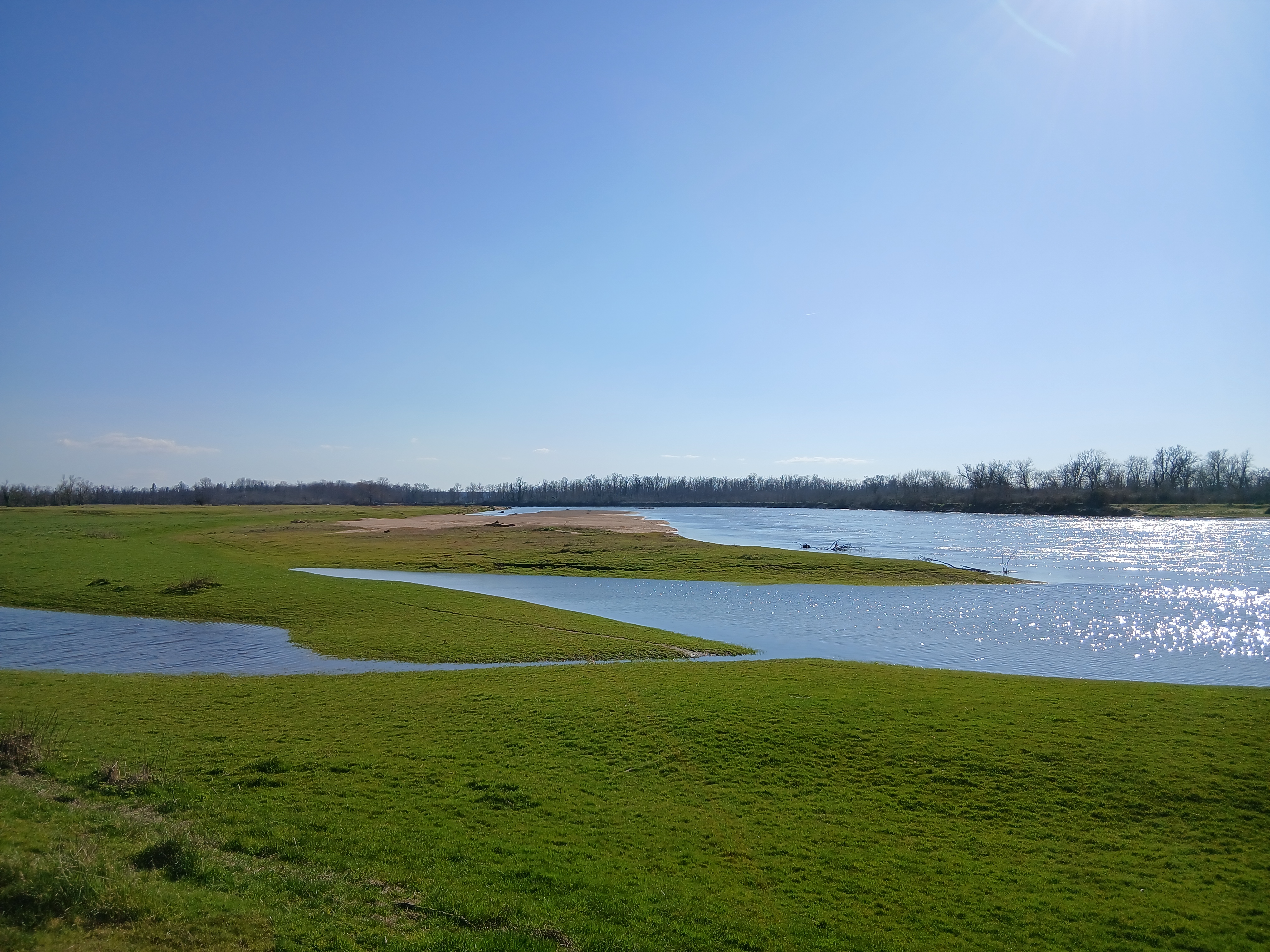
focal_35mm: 26
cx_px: 635
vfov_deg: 53.1
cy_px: 476
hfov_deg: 67.3
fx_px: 954
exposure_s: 1/1289
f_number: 1.8
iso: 20
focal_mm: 3.98
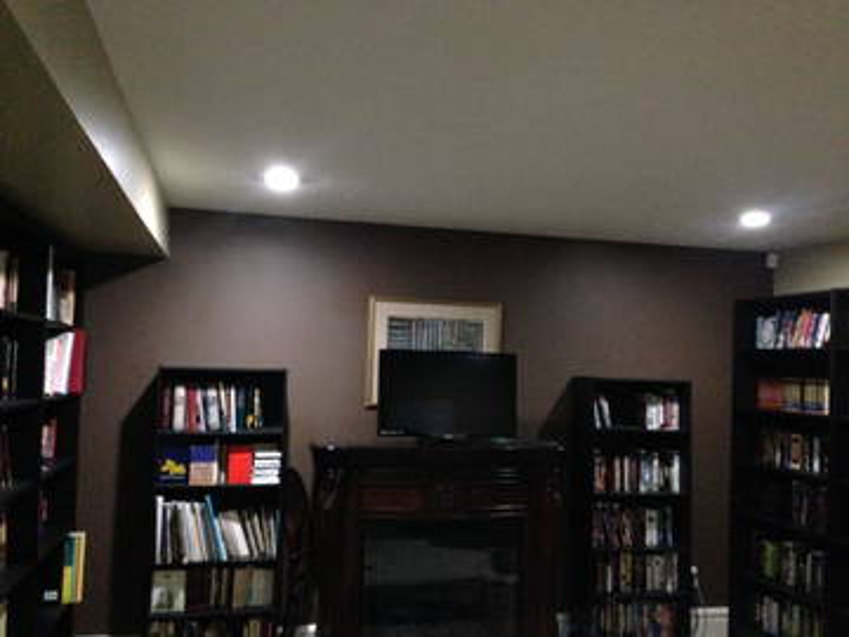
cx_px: 424
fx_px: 809
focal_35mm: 33
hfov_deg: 55.4
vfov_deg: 42.9
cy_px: 318
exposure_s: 1/15
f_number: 2.4
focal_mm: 4.12
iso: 800
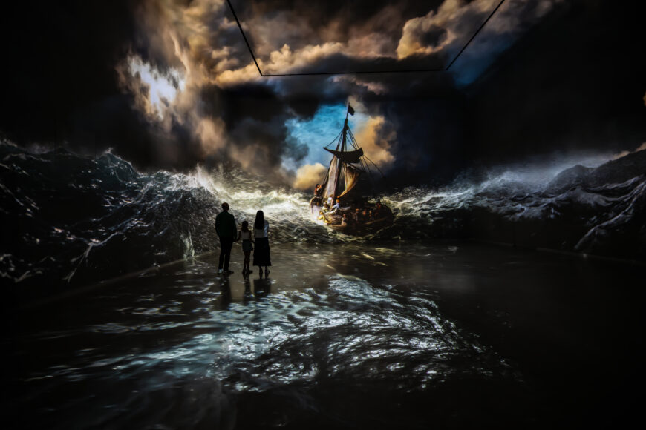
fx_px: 251
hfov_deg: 104.3
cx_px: 323
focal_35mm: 14
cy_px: 215
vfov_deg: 81.2
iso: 640
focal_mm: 14
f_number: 2.8
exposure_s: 1/40
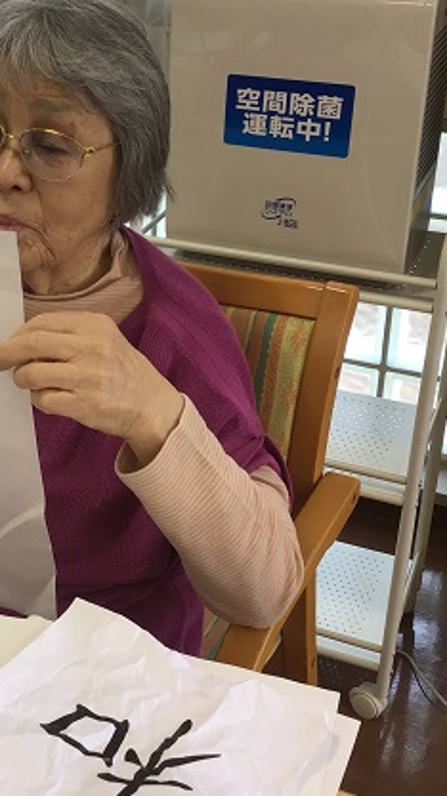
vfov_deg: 38.3
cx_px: 69
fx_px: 1140
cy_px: 298
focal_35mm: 54
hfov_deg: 21.8
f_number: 2.4
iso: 32
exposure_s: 1/60
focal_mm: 3.3
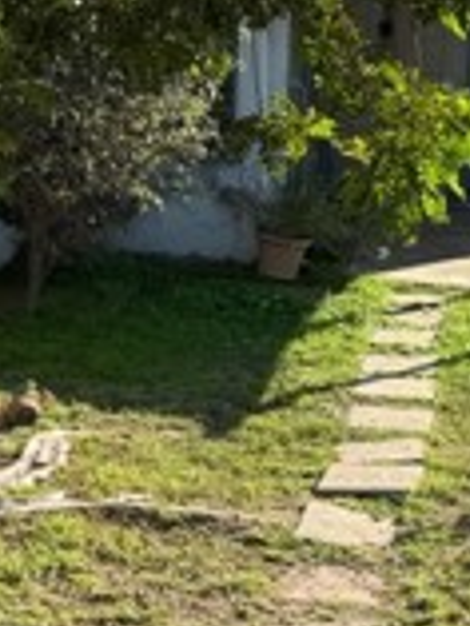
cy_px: 498
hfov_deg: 14.9
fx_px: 1772
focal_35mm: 98
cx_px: 438
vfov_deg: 19.8
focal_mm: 6.76
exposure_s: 1/1464
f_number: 1.78
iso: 80
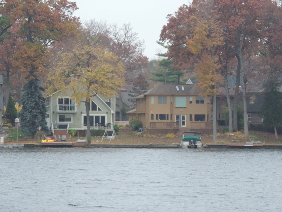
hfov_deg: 9.9
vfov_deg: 7.4
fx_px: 1629
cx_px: 141
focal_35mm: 200
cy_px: 106
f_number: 4.6
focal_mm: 35.6
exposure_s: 1/125
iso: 220
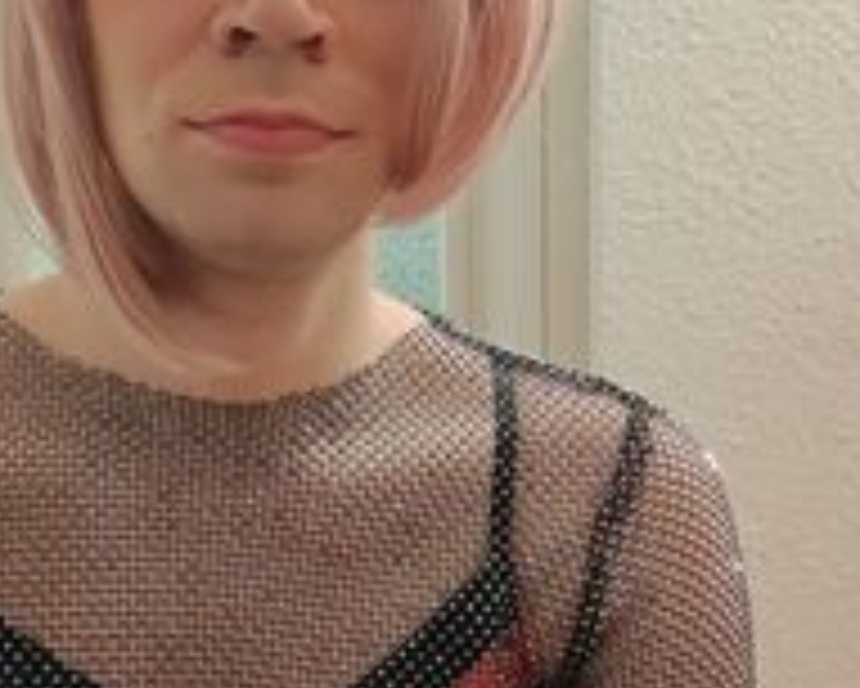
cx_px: 333
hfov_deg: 35.2
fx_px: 1350
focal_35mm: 53
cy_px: 274
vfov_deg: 28.6
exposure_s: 1/17.1
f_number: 2
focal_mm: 2.83
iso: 640
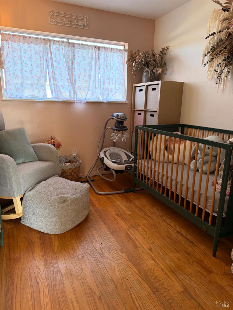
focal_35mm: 24
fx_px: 215
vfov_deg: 71.6
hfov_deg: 56.8
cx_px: 116
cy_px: 155
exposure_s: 1/120
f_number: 1.78
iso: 200
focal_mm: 6.76
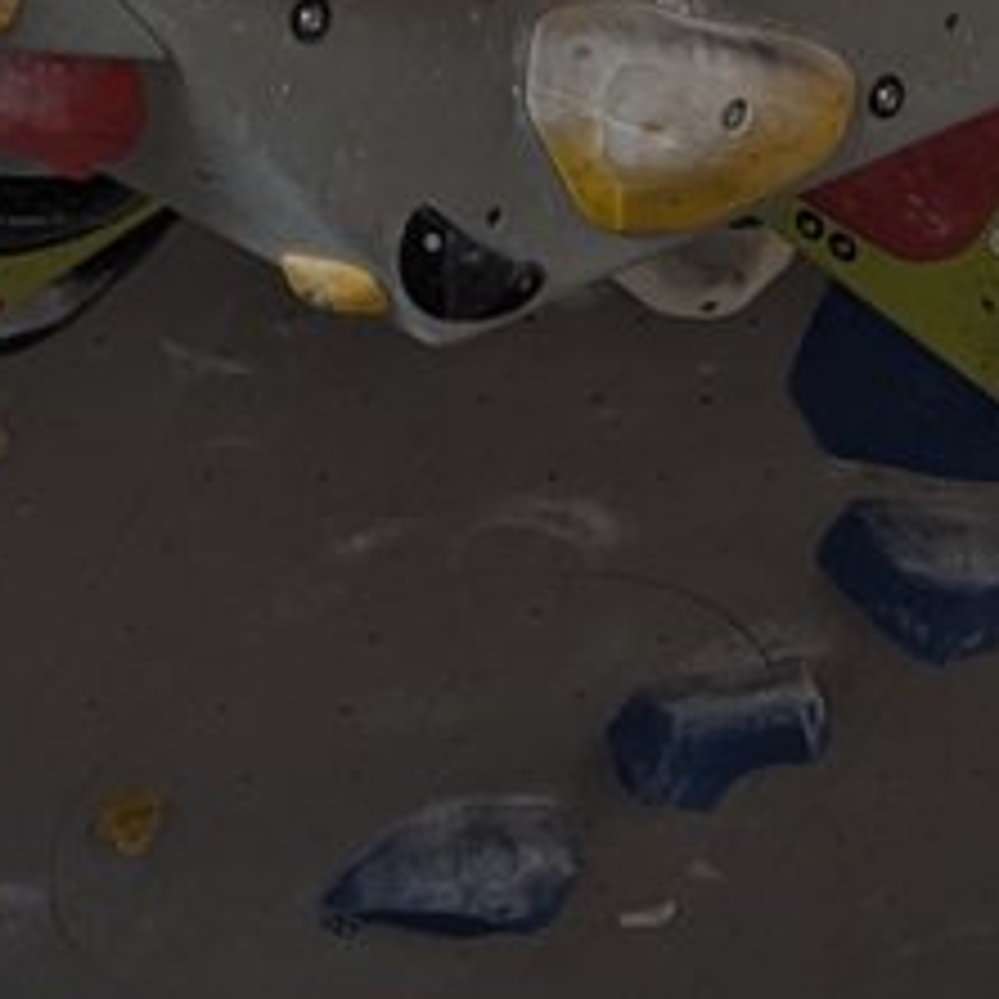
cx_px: 297
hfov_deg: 14.3
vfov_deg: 11.2
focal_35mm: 122
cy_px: -1618
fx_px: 3983
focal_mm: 6.81
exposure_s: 1/216
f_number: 1.85
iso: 34
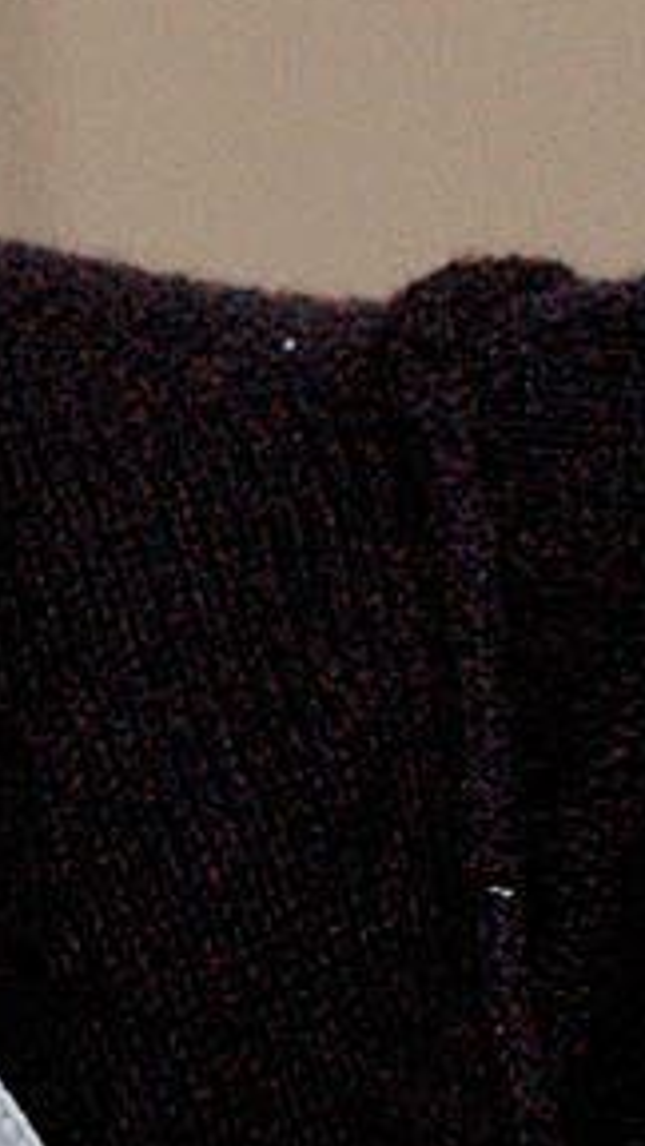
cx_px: -1115
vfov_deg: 2.2
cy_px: 36
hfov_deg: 1.2
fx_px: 29919
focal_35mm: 984
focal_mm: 120
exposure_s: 1/320
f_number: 10
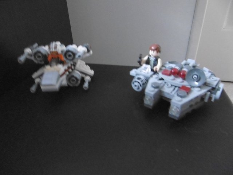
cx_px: 116
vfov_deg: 56.8
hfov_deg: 71.6
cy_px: 88
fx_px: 162
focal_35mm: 24
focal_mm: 4.3
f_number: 3.1
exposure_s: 1/8
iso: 800
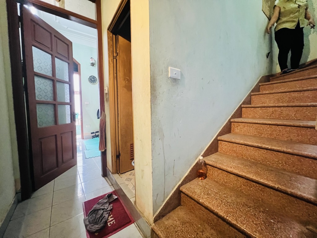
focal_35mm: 13
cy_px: 119
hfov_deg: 106.2
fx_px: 119
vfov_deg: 89.9
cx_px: 158
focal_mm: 1.57
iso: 800
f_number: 1.8
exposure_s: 1/50
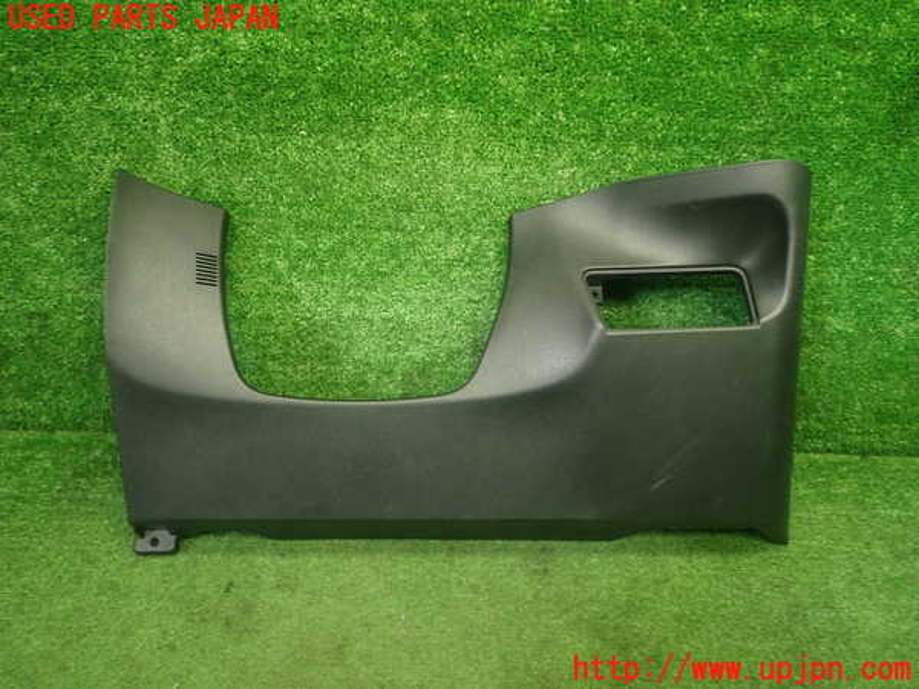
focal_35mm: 30
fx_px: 796
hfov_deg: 60.0
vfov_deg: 46.8
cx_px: 460
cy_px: 344
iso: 200
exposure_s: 1/40
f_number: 2.3
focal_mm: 5.4
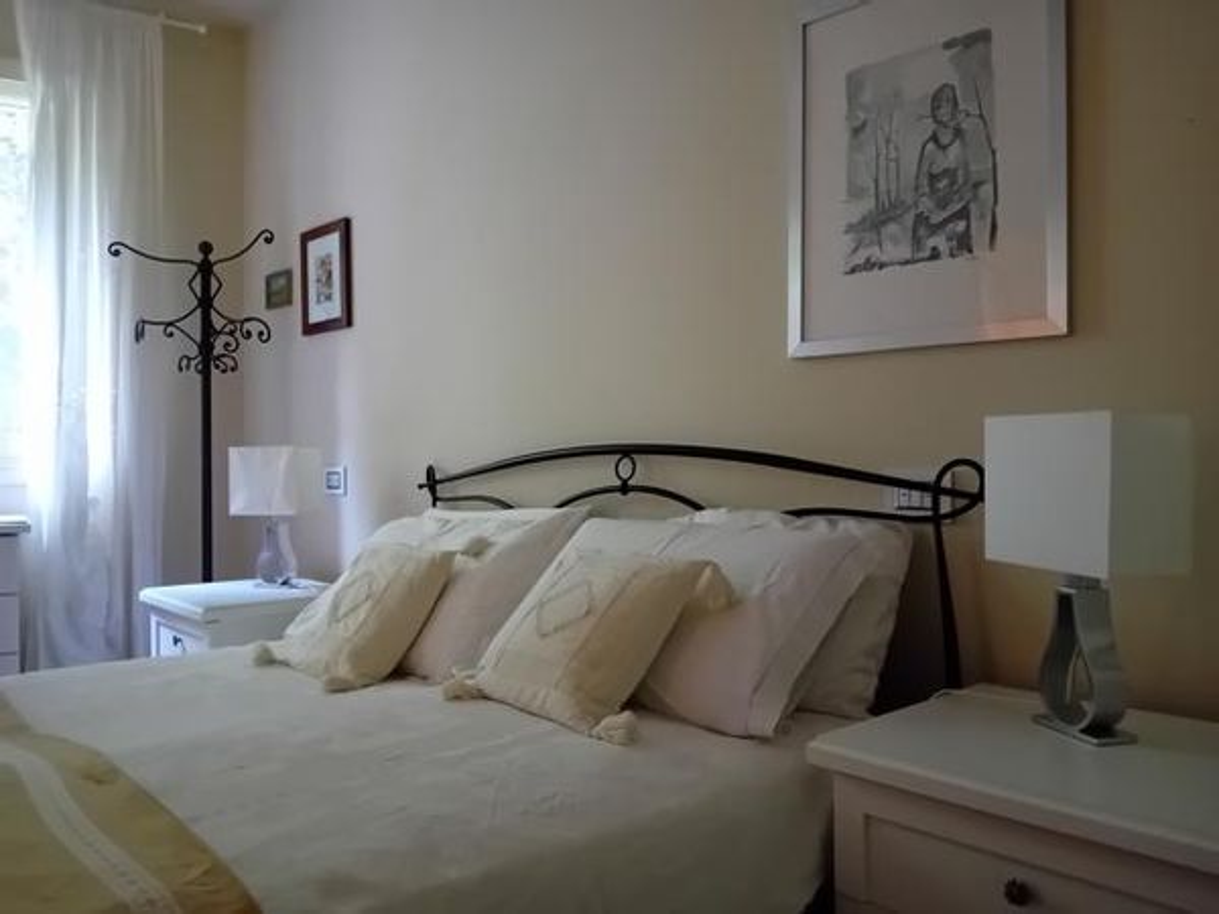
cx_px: 610
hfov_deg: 67.3
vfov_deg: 53.1
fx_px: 916
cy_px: 457
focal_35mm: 26
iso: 4000
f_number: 1.8
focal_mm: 3.98
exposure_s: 1/14.3
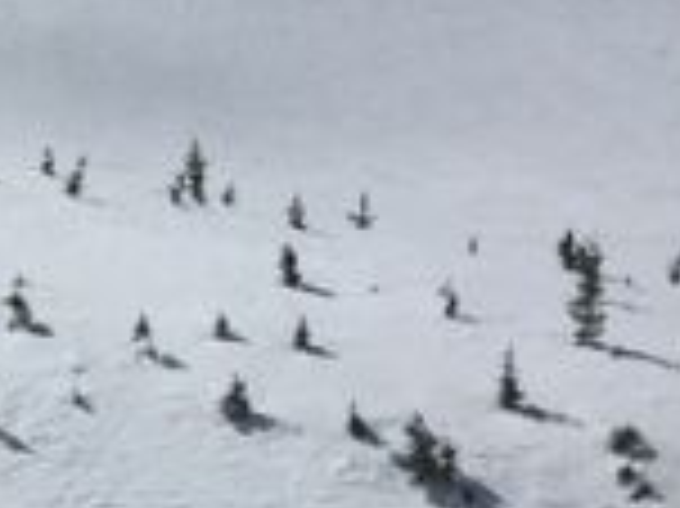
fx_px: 2787
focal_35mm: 142
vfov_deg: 10.2
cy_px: -144
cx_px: -770
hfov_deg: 12.0
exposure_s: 1/9615
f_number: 2.2
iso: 25
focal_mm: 4.15
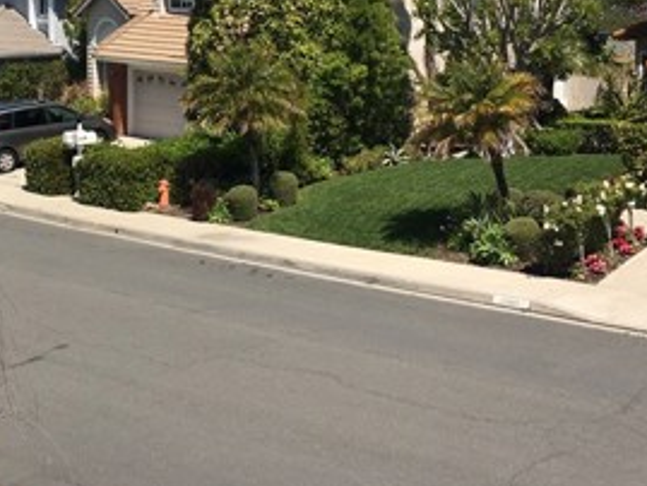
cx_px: 130
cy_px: 60
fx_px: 1290
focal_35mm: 69
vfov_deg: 20.9
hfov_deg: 27.6
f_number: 2.2
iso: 25
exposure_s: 1/2262
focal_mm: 4.15
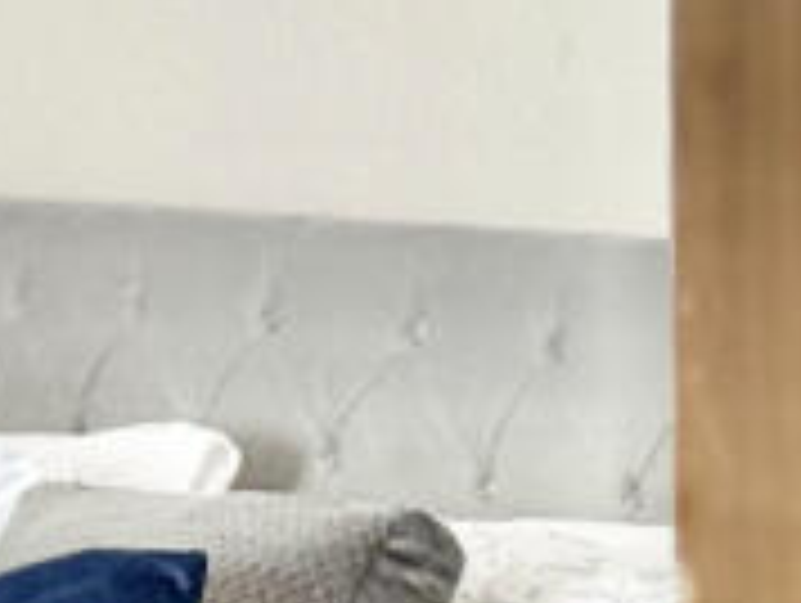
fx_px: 6395
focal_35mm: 276
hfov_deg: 6.8
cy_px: 202
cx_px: -1179
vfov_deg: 5.4
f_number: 1.78
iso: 250
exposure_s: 1/43
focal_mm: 6.76
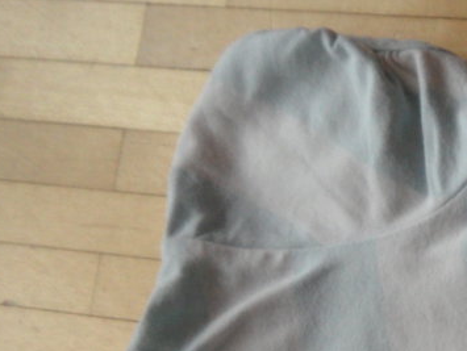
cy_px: 593
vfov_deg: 14.8
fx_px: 1215
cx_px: 797
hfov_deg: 18.1
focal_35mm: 90
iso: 80
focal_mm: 4.1
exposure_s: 1/250
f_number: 2.9
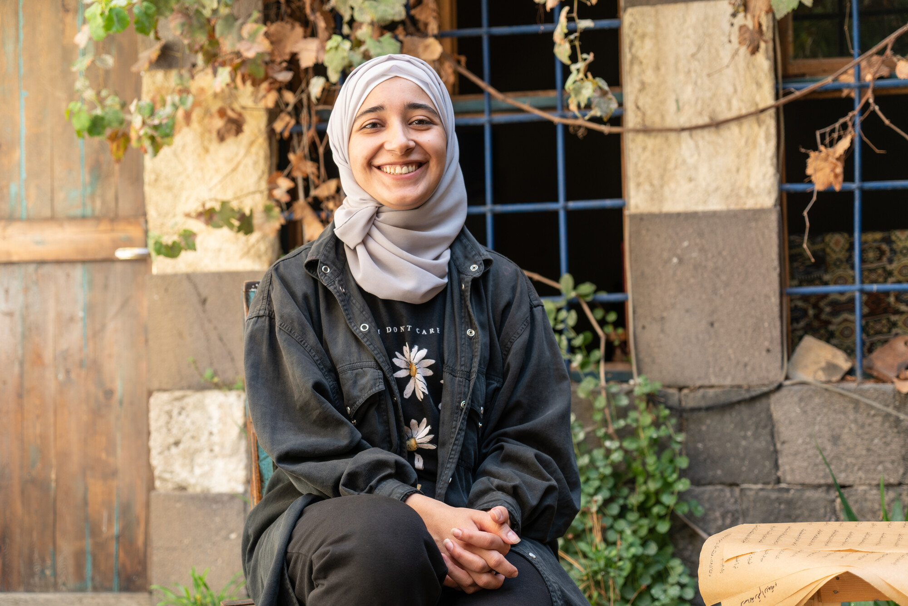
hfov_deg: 36.9
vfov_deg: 25.1
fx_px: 1362
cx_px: 454
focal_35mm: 54
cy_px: 303
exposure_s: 1/125
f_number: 4
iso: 125
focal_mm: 54
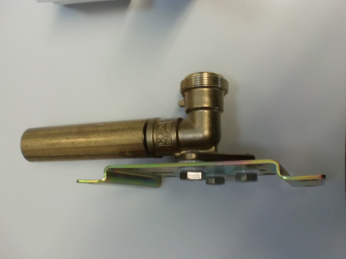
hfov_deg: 51.4
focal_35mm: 36
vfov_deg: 39.7
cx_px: 171
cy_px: 129
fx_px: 360
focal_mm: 6.3
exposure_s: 1/60
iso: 250
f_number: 3.1
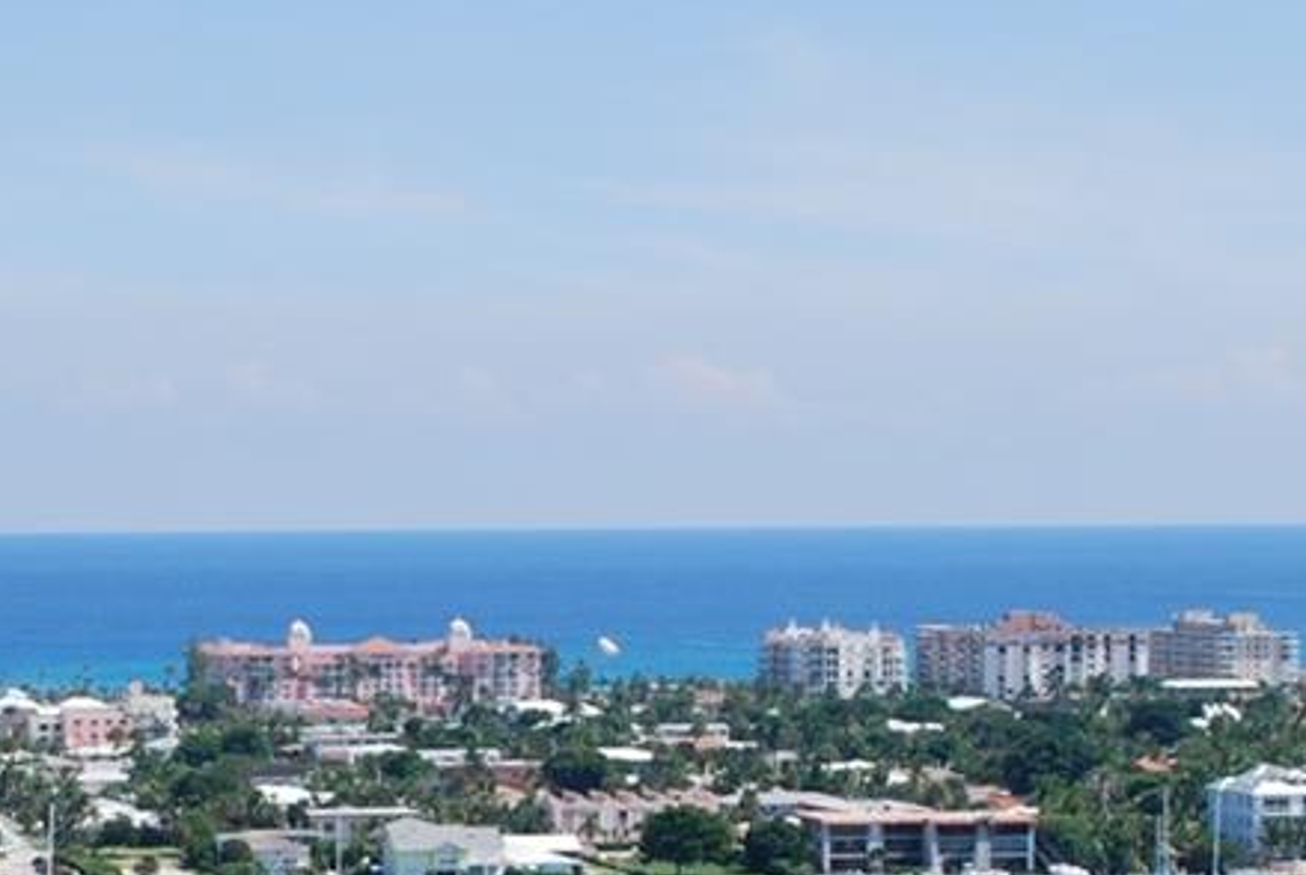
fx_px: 5158
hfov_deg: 14.3
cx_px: 83
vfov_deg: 9.6
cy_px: 1006
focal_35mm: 142
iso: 100
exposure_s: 1/250
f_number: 8
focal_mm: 26
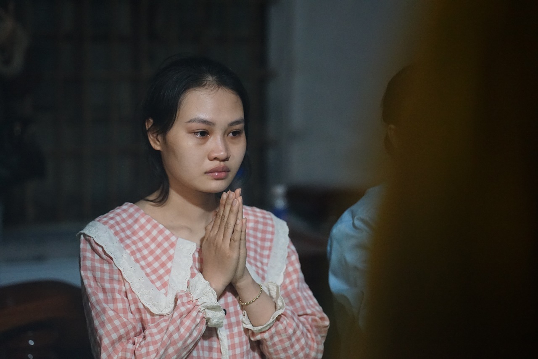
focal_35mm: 85
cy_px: 180
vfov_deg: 16.1
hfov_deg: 23.9
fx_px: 1270
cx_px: 269
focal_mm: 85
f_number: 2.5
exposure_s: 1/160
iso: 6400
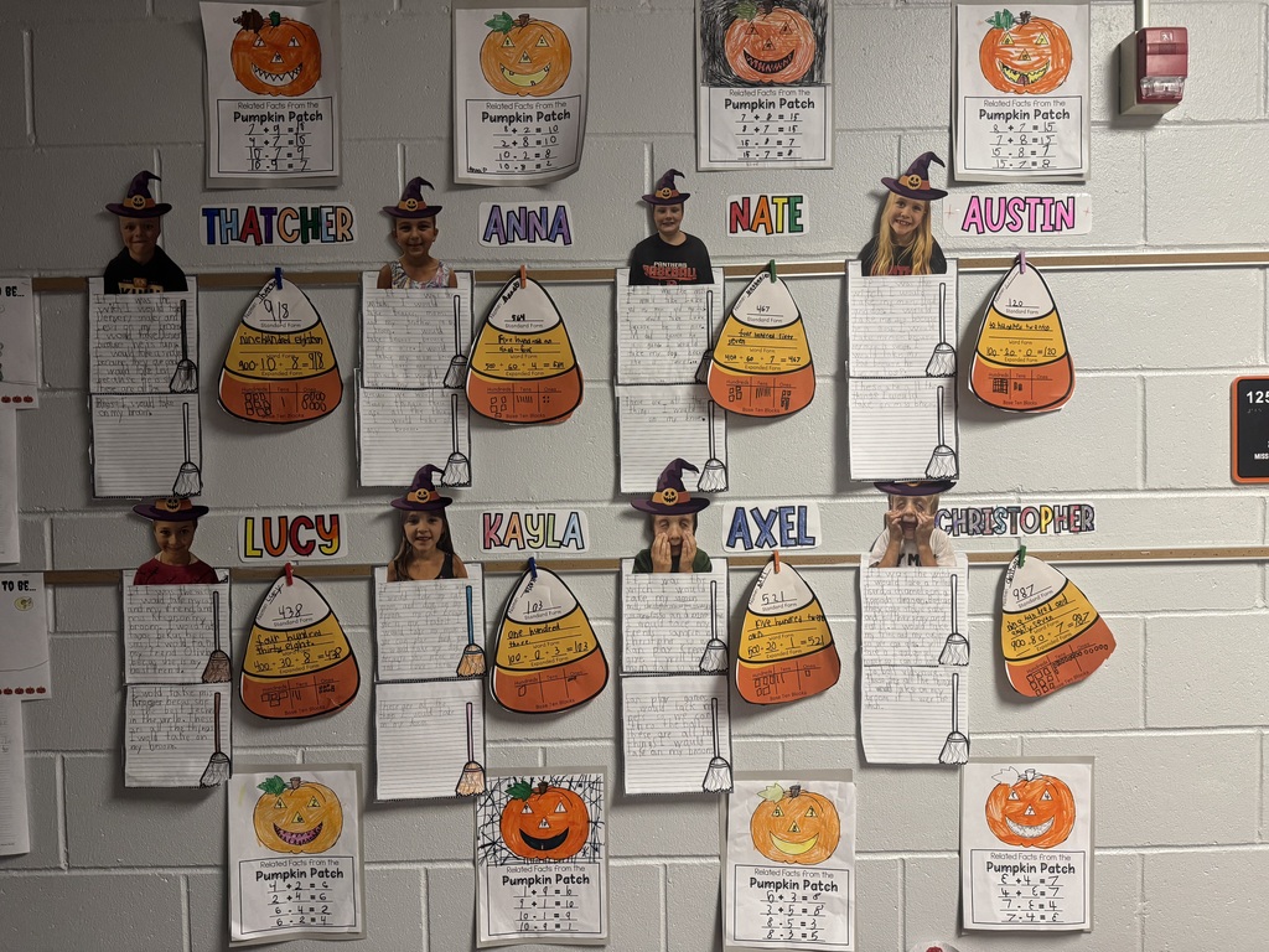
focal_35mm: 24
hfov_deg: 71.6
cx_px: 634
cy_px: 476
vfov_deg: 56.8
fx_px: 880
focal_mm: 6.76
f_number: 1.78
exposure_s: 1/60
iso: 400
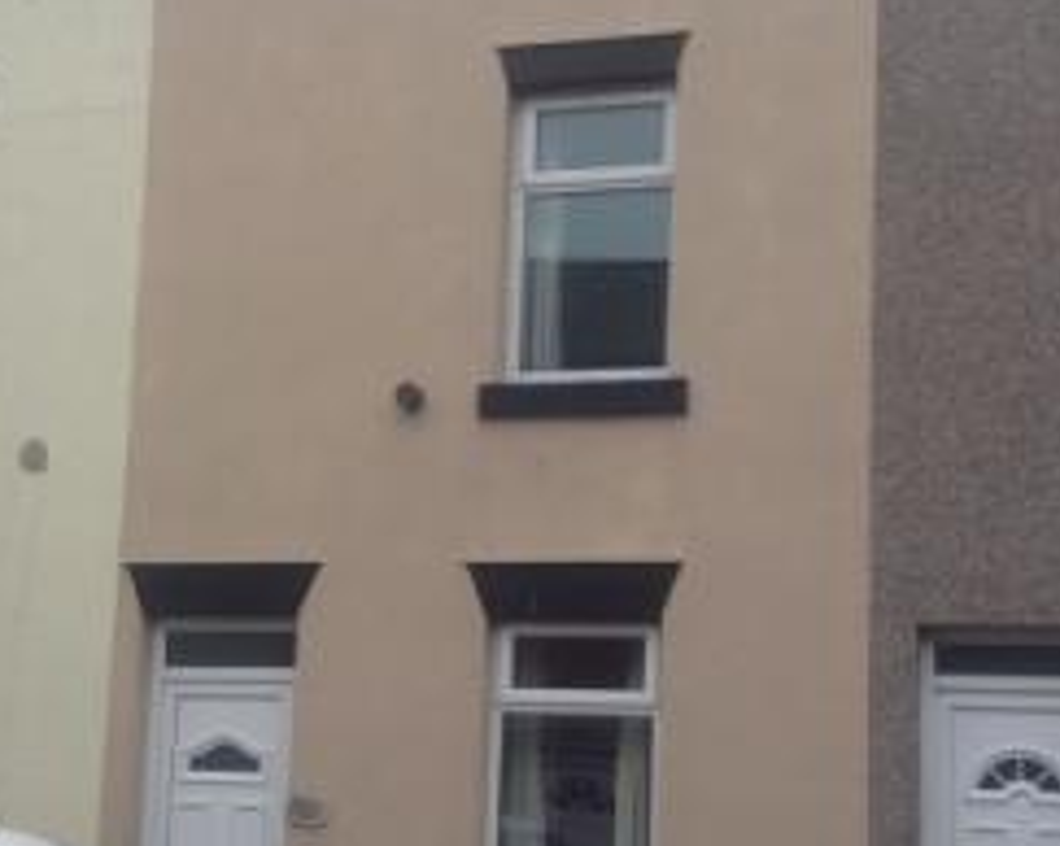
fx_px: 1975
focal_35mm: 63
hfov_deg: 30.0
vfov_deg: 24.2
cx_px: 537
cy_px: 499
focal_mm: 4.28
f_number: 2.4
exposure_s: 1/140
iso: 50
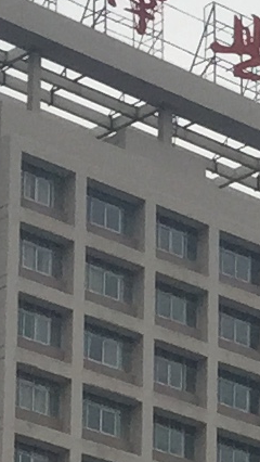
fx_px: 2963
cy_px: 916
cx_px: 950
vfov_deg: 8.5
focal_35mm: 242
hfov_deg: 4.7
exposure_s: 1/1582
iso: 32
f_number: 2.2
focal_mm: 4.15
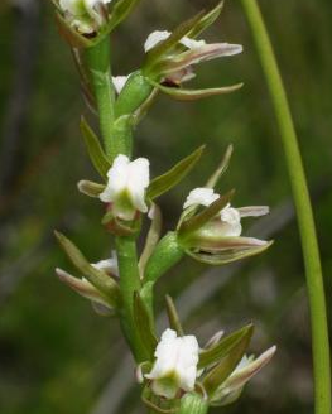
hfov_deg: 6.2
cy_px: 197
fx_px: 3066
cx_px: 151
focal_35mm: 250
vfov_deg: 7.7
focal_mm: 39
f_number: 7.7
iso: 64
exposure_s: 1/125
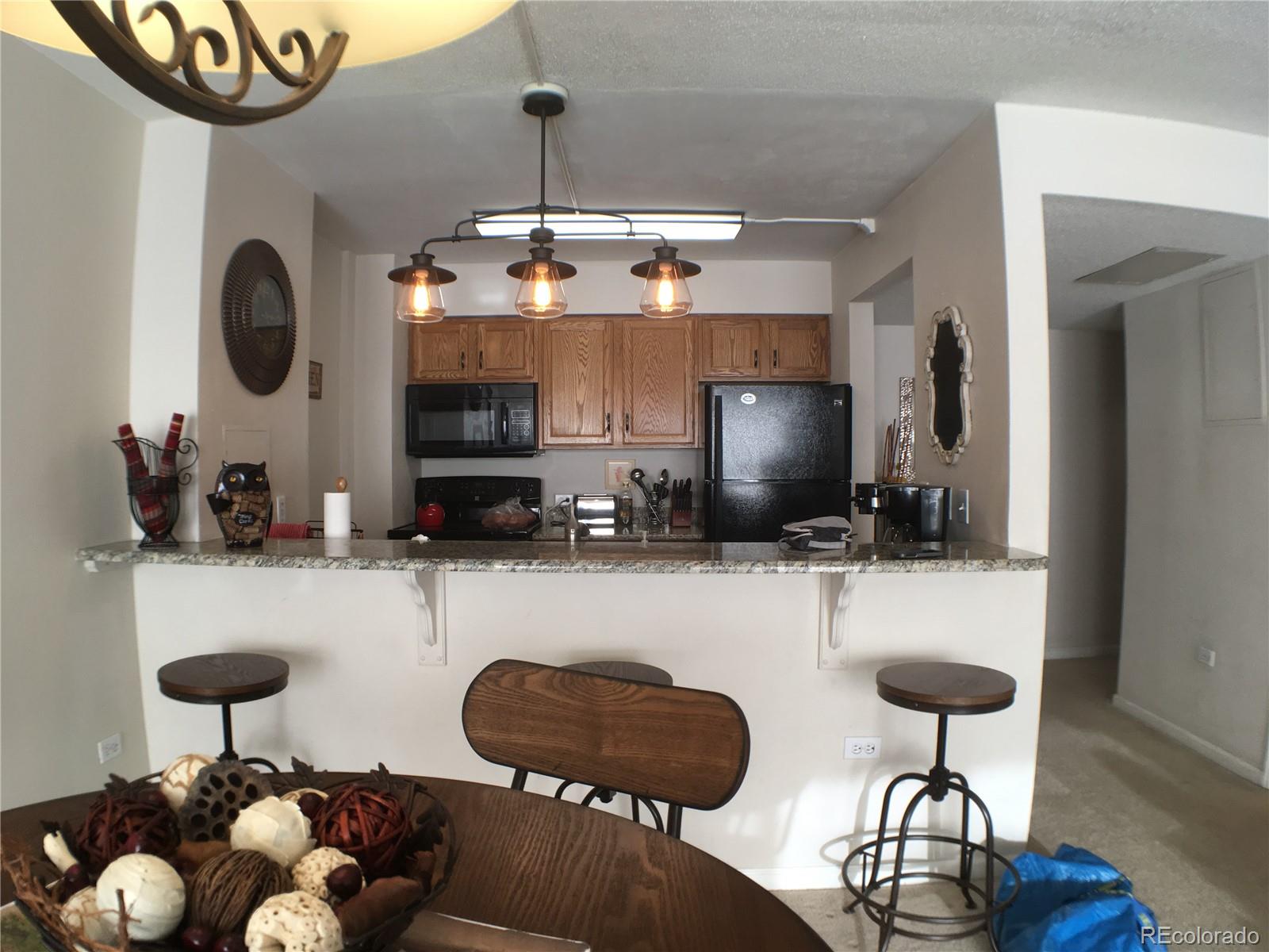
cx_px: 634
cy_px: 476
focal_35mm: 29
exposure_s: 1/60
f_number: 2.2
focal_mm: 4.15
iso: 32
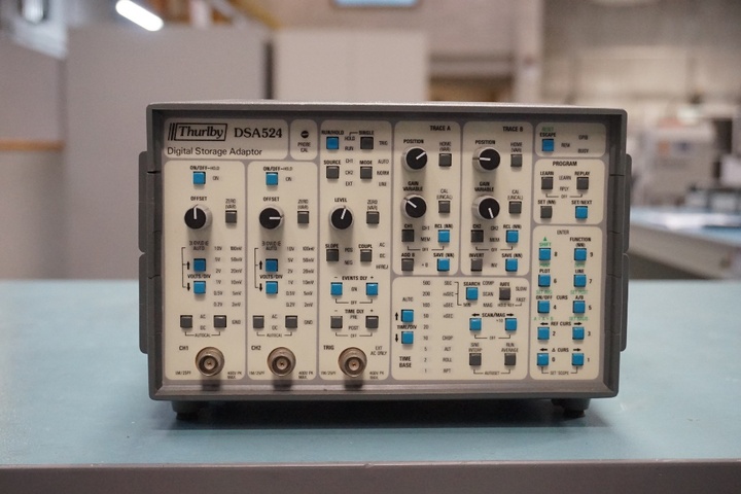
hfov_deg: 42.3
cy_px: 247
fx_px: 957
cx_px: 370
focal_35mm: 46
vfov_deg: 28.9
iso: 3200
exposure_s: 1/125
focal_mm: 31
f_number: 5
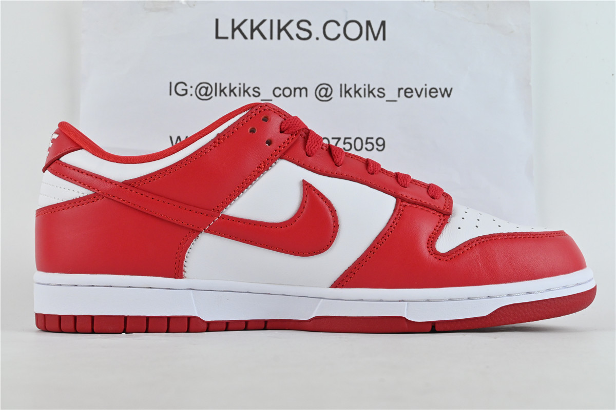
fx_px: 1027
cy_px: 205
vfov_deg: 22.6
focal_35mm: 60
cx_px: 308
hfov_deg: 33.4
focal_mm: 40
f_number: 10
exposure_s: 1/100
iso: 1000
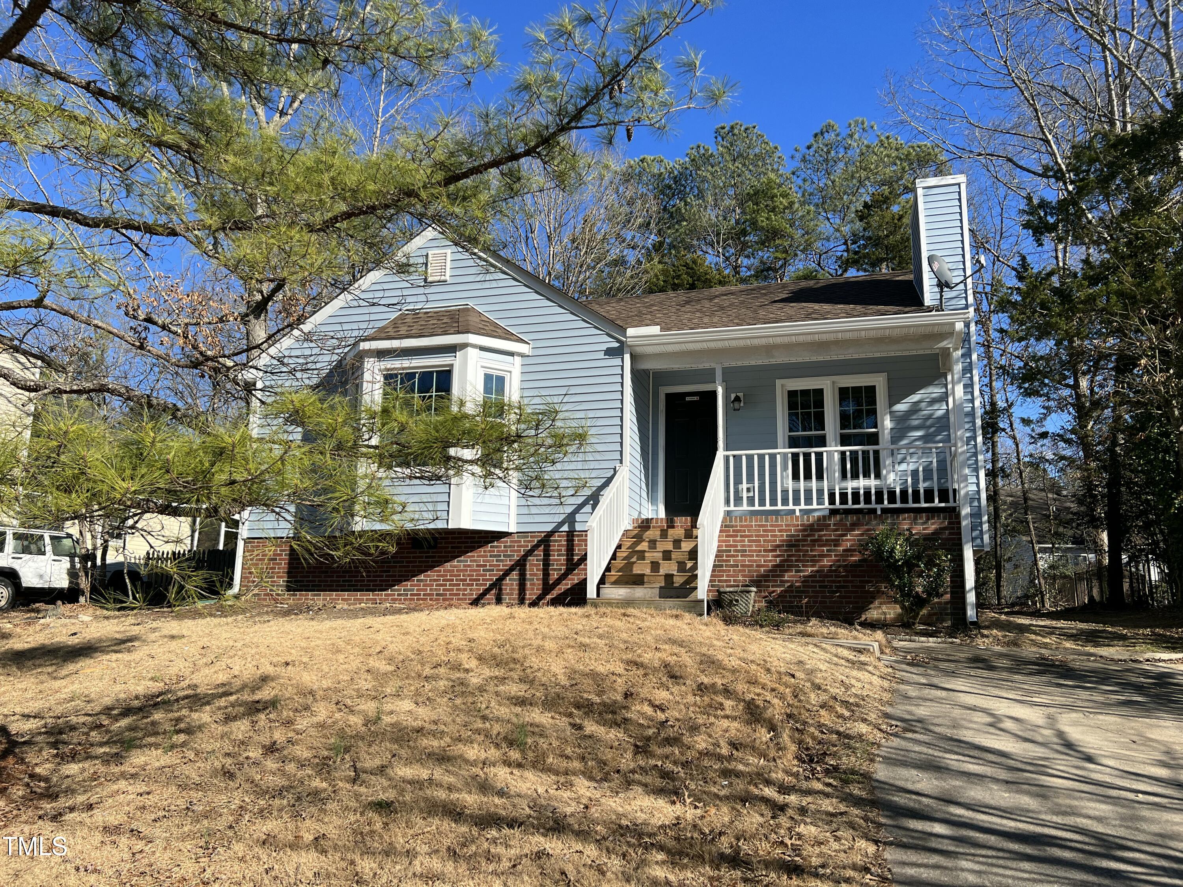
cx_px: 592
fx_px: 889
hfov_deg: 67.3
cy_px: 444
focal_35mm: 26
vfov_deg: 53.1
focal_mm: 5.7
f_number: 1.5
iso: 50
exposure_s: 1/3356
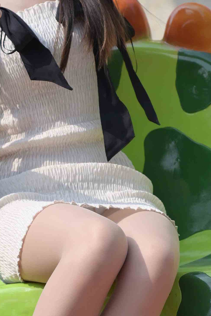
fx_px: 5232
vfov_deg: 3.5
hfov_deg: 2.3
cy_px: 106
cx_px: 14
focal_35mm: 595
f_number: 2.8
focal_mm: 190
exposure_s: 1/4000
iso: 200
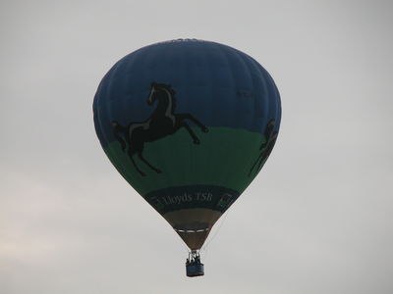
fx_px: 2713
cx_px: 196
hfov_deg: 8.3
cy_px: 147
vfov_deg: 6.2
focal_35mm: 239
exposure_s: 1/88.2
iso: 100
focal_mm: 61.5
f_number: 4.2
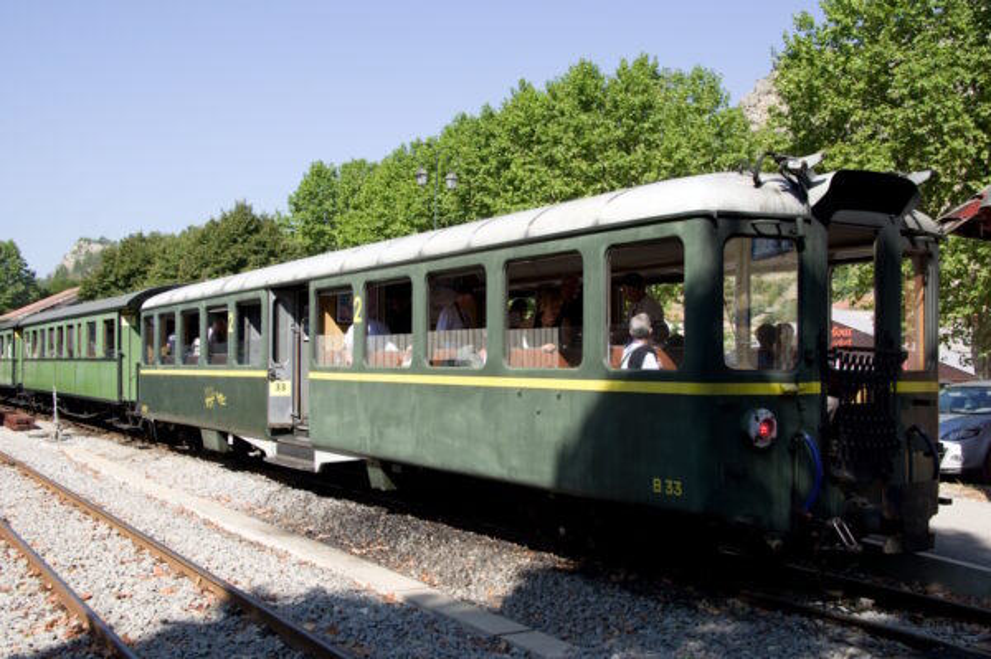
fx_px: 1073
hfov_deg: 49.6
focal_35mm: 39
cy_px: 330
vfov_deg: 34.2
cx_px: 496
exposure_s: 1/125
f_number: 10
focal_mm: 26
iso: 200
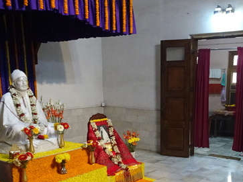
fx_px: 302
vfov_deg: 32.7
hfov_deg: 43.5
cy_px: 142
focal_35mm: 43
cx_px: 152
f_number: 3.5
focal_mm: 4.1
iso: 640
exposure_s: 1/30
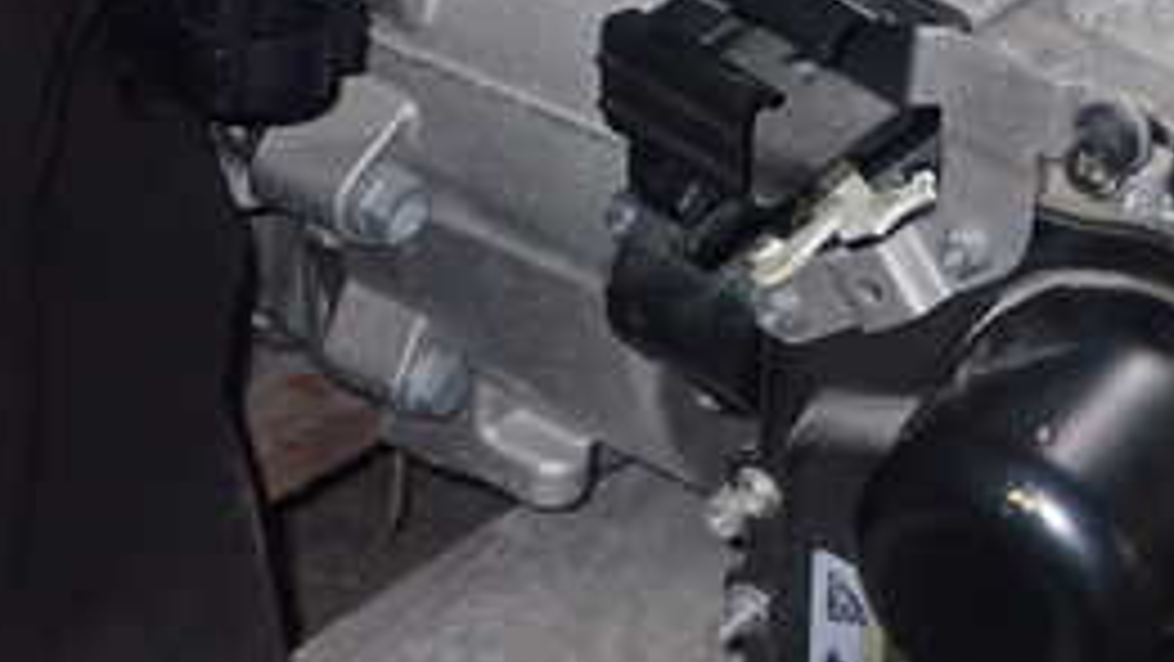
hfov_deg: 26.1
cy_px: 198
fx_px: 2335
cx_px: 1277
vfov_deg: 16.1
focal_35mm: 75
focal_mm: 5.4
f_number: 6.3
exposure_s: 1/30
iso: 500
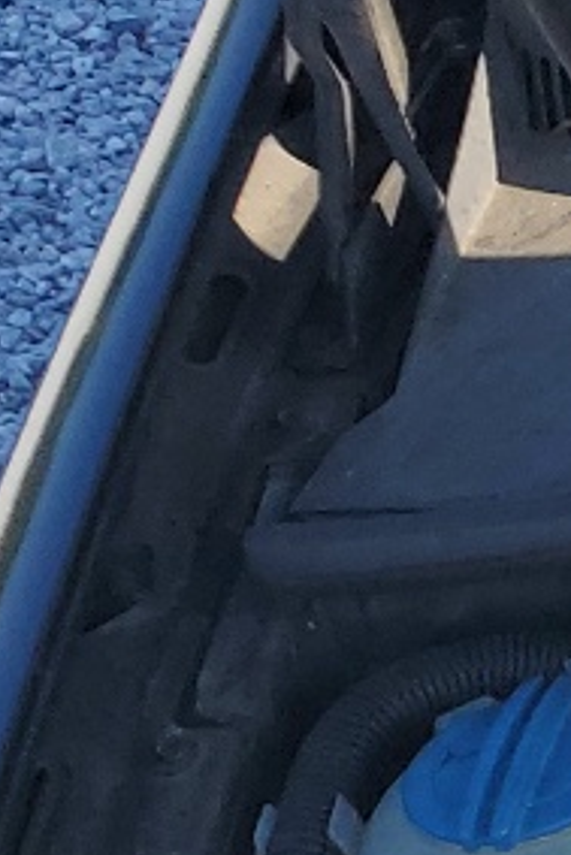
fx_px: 3635
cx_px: 2211
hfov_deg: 7.0
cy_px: 1166
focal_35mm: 153
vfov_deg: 12.9
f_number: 1.5
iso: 50
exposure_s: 1/1429
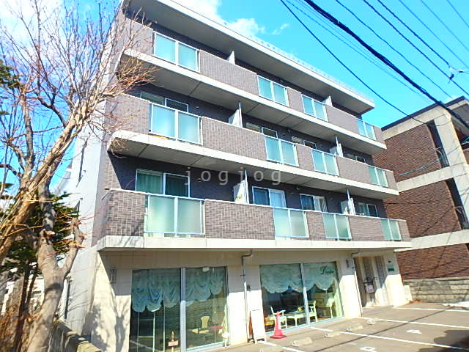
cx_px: 234
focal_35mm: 21
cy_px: 176
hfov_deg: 79.0
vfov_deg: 63.4
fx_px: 285
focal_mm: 3.7
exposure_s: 1/640
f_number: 3.5
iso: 125
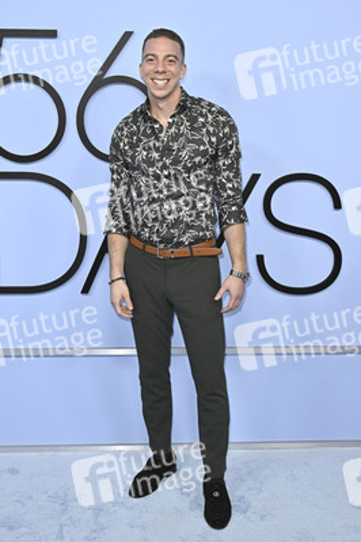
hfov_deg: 33.3
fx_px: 603
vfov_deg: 48.5
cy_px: 271
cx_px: 180
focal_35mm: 40
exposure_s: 1/320
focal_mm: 40
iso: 1600
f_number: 6.3
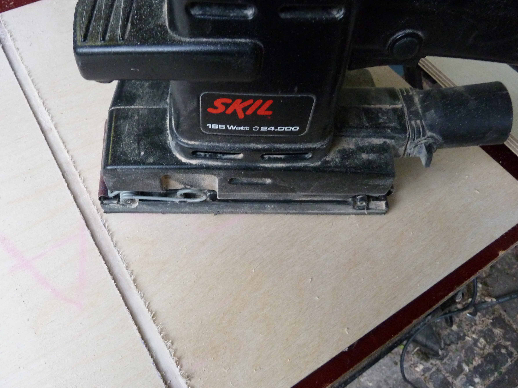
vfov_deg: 49.7
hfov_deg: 63.3
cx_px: 230
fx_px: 419
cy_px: 180
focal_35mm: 28
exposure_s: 1/25
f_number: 3.5
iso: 400
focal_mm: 4.1
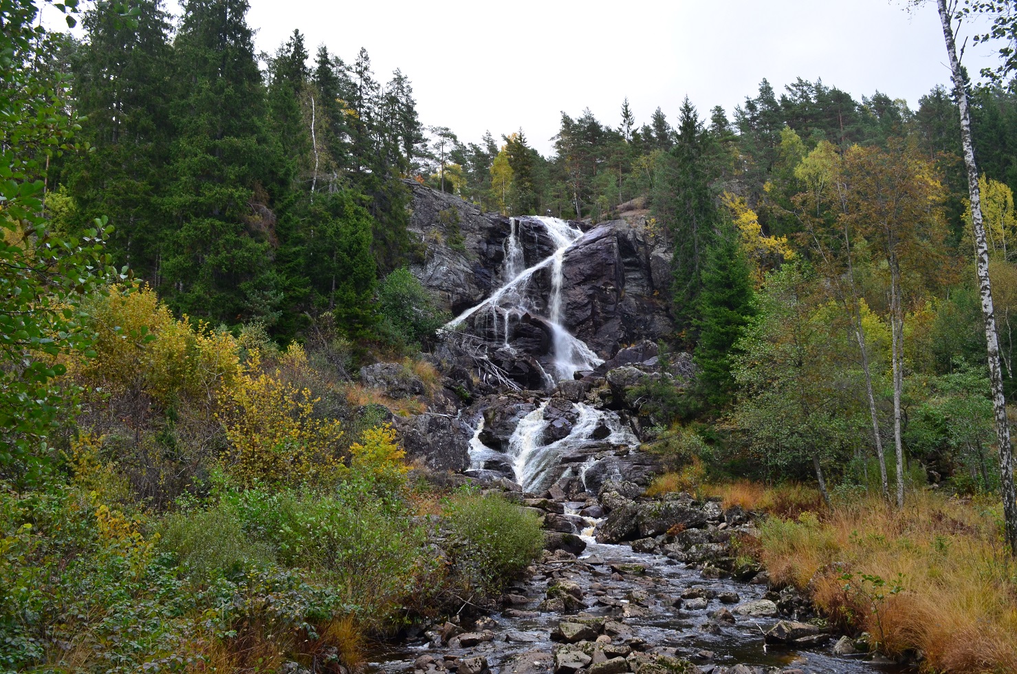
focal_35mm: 30
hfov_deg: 62.0
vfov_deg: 43.4
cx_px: 508
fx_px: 846
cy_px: 337
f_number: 9
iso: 400
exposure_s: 1/30
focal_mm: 20
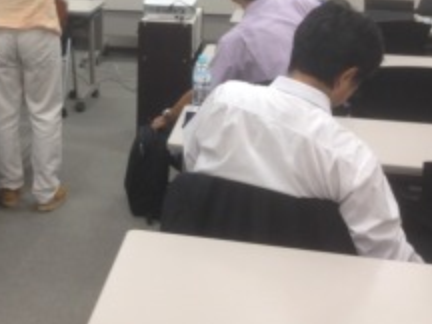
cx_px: 86
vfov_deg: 23.4
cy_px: 30
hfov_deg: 30.9
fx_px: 761
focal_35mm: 61
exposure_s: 1/30
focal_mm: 4.12
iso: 50
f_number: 2.4
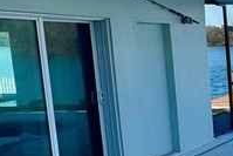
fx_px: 486
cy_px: 107
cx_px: 466
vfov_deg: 18.2
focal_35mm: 75
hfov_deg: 18.2
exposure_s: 1/596
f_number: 2.2
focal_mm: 2.22
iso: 40
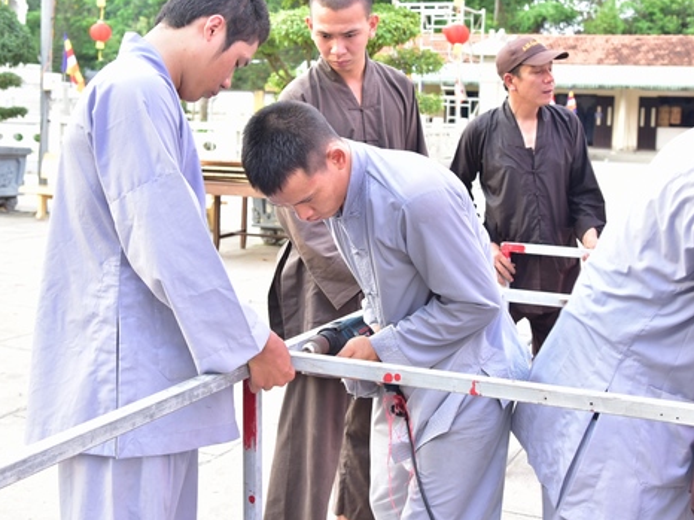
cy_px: 205
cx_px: 301
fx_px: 1022
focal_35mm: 51
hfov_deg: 37.4
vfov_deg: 28.5
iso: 320
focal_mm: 38
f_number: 5.6
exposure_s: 1/60
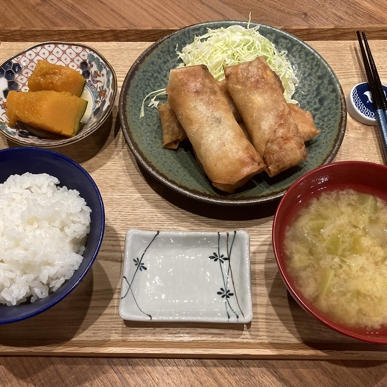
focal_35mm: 34
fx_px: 430
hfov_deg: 48.4
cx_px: 186
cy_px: 188
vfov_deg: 48.4
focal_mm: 3.99
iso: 125
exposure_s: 1/50
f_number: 1.8
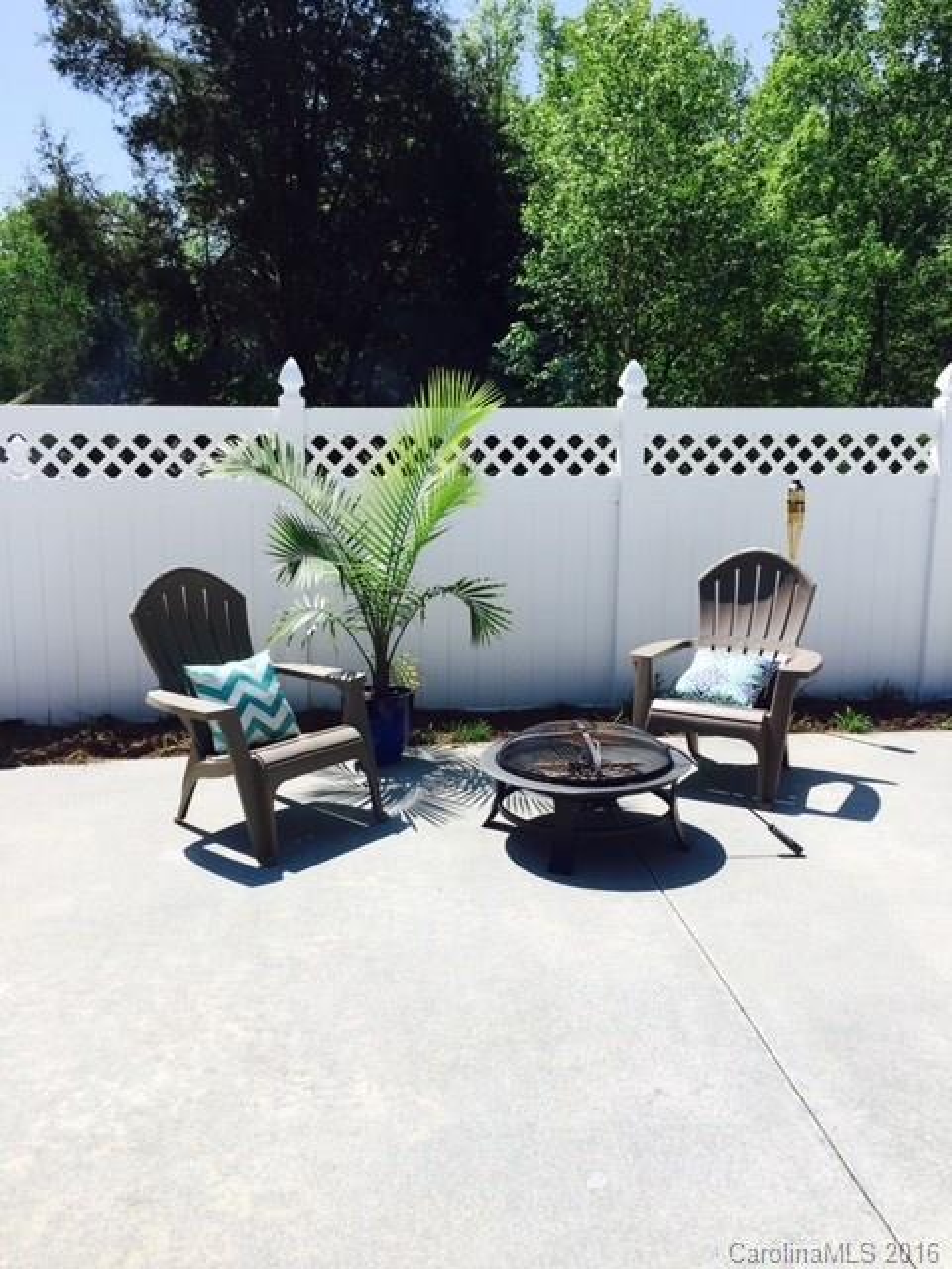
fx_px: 1063
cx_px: 476
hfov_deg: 48.2
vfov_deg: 61.7
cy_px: 634
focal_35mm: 29
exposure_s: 1/1261
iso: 25
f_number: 2.2
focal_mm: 4.15
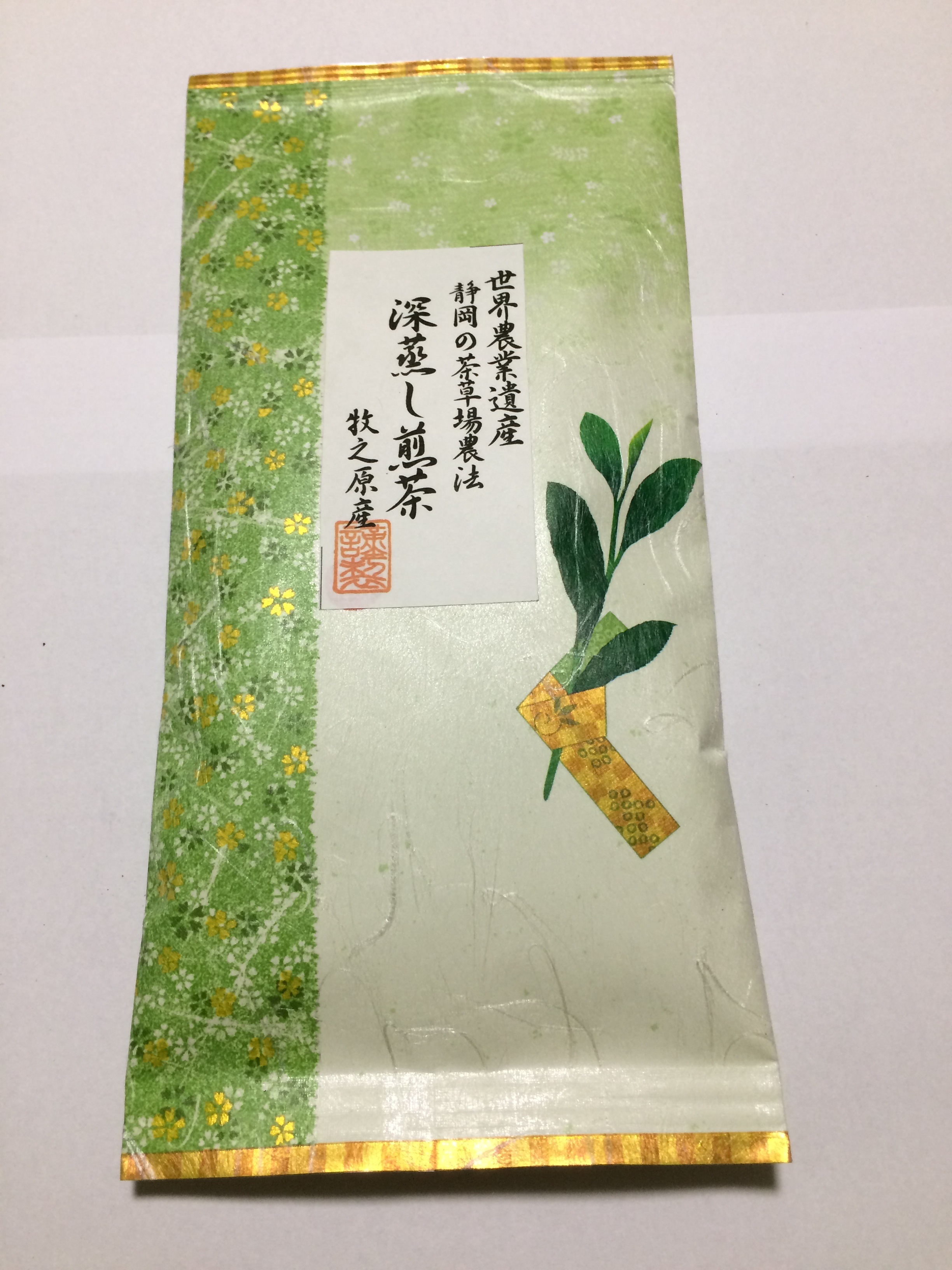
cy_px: 635
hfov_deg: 48.2
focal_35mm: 29
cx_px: 476
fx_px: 1063
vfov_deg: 61.7
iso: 64
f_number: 2.2
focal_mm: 4.15
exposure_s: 1/33
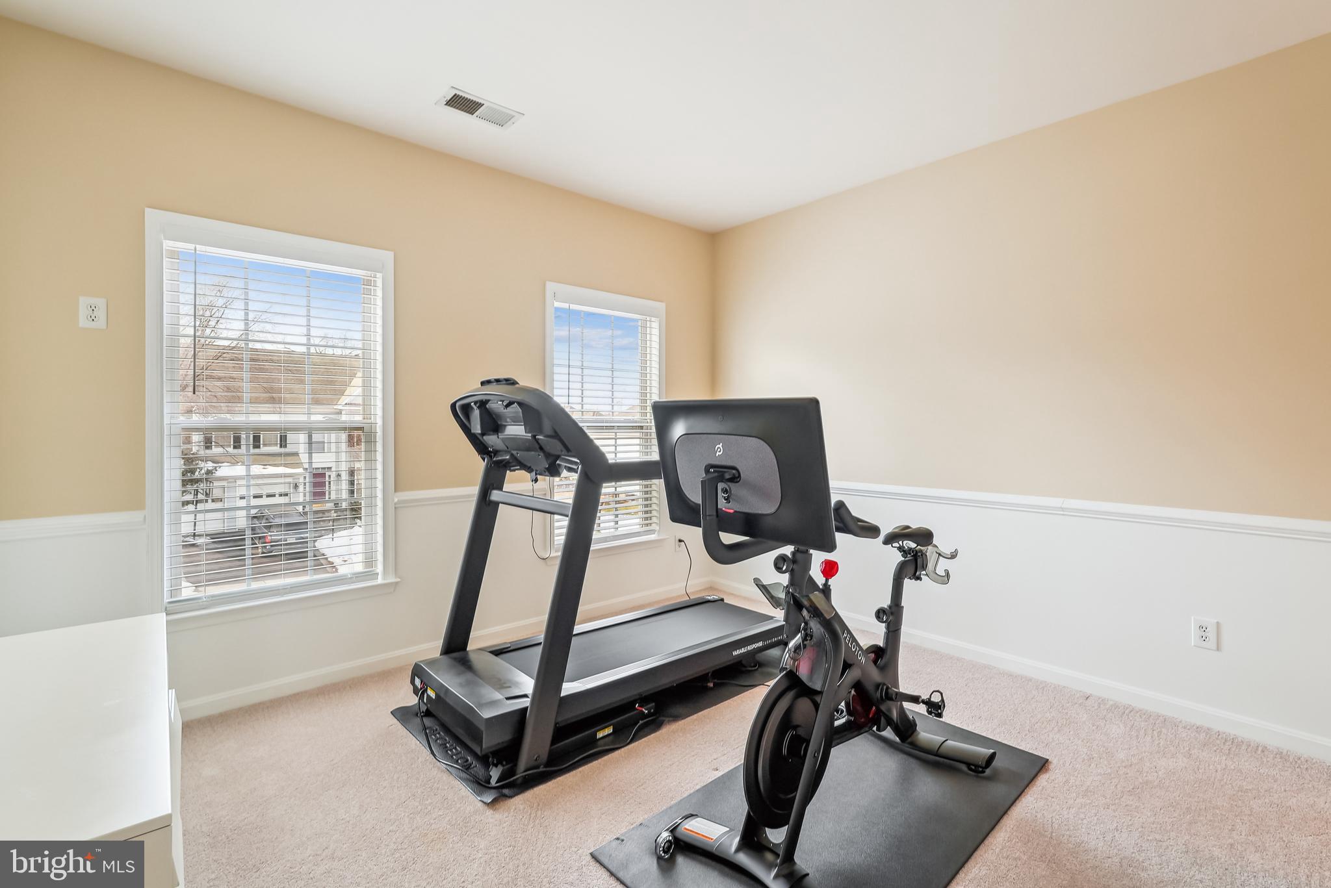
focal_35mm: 16
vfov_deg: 73.8
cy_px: 444
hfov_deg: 96.7
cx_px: 666
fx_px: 592
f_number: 8
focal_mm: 16
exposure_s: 1/3.33
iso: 100
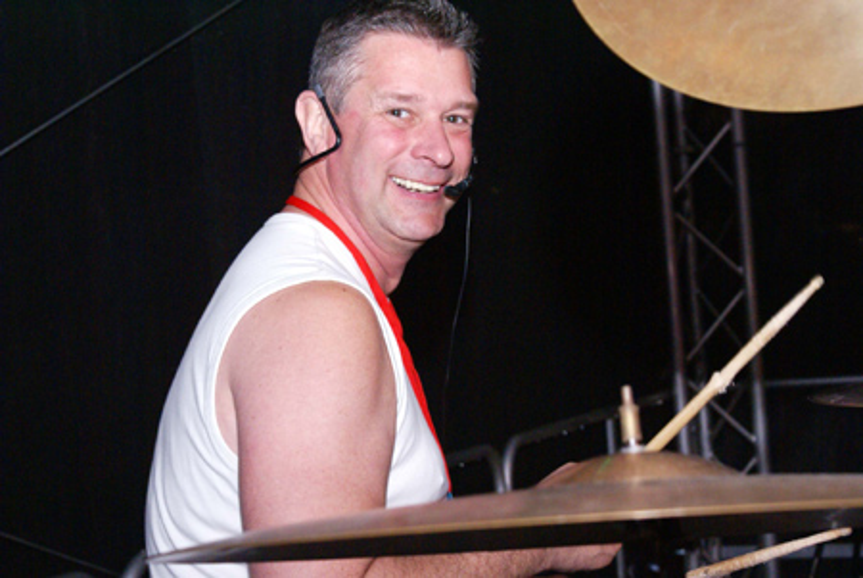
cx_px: 432
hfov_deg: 24.6
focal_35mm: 82
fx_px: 1980
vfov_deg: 16.6
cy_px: 289
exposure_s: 1/125
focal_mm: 55
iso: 800
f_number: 7.1
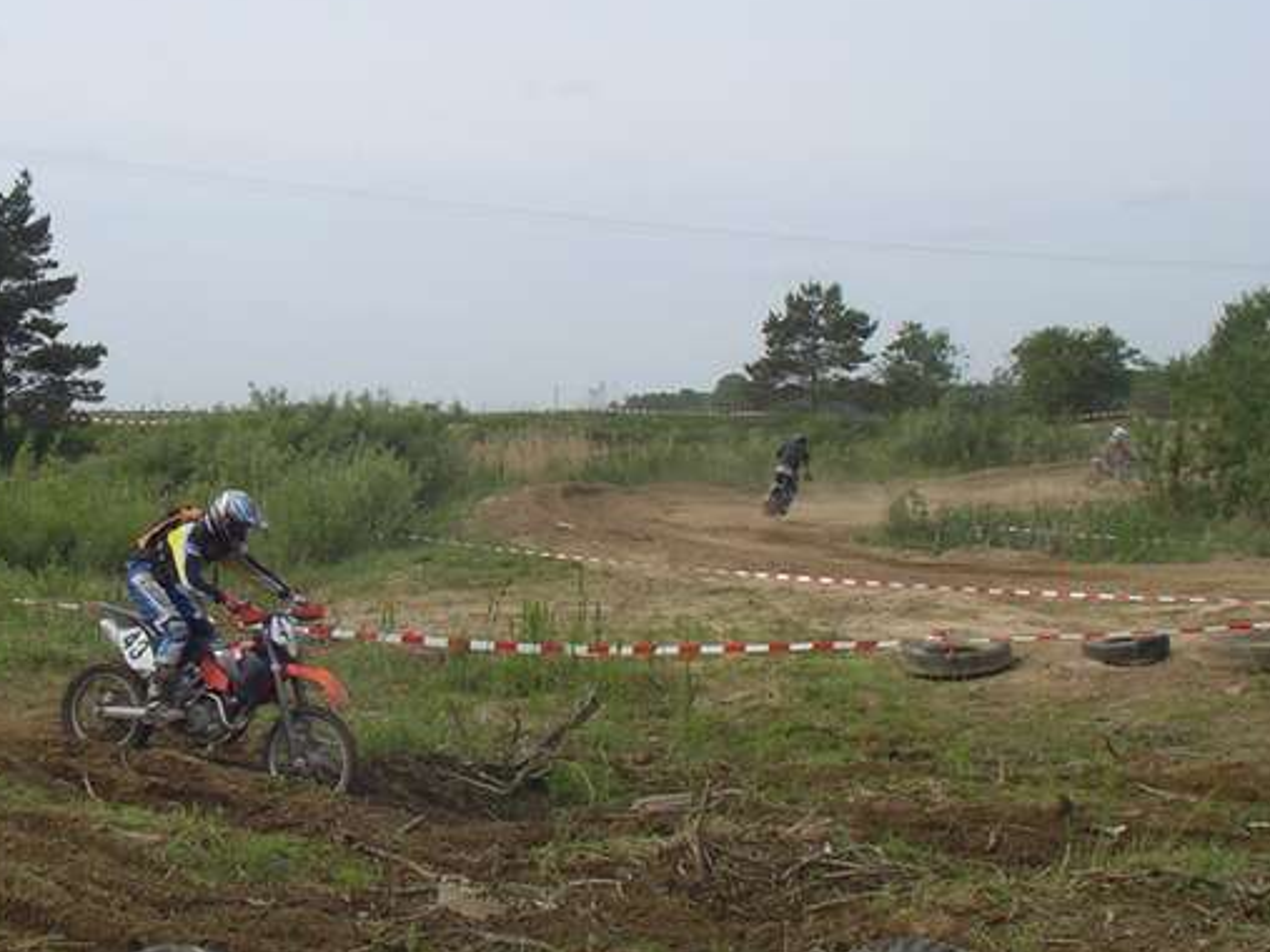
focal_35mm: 73
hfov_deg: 26.5
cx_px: 418
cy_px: 499
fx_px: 2678
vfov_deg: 20.2
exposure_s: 1/200
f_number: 6.9
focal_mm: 5.7
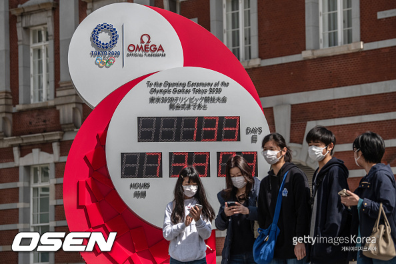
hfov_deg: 16.4
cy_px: 132
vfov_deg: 11.0
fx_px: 1375
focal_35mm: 125
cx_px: 198
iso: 400
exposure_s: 1/5000
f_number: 4.5
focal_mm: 125
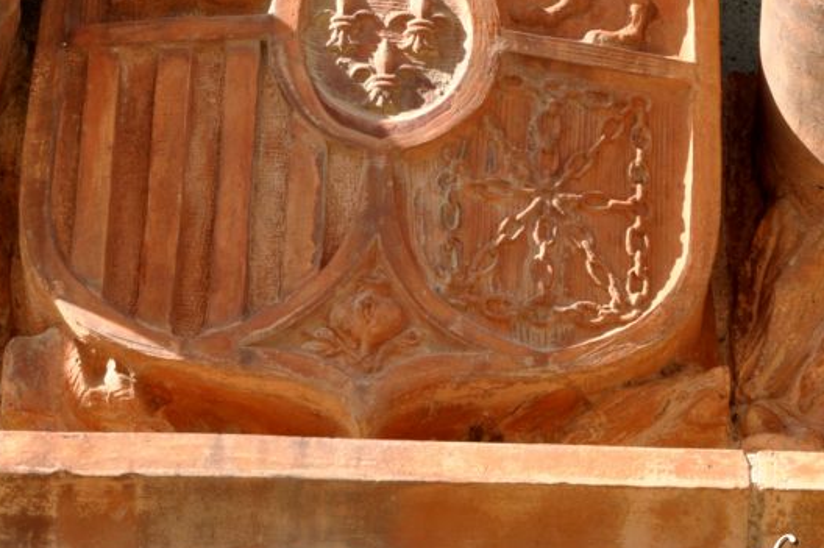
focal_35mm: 189
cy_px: 97
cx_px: 426
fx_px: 4321
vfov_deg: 7.2
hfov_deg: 10.9
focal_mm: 65
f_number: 10
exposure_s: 1/400
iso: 500
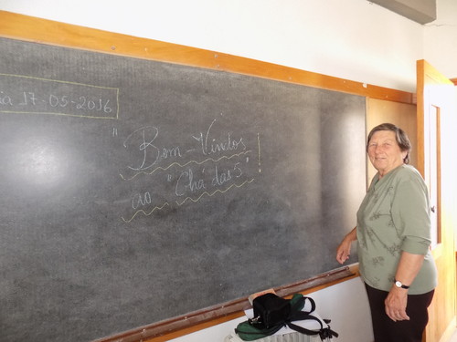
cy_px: 171
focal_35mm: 23
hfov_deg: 73.9
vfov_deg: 58.9
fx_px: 304
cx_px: 228
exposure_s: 1/30
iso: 360
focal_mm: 4
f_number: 3.1
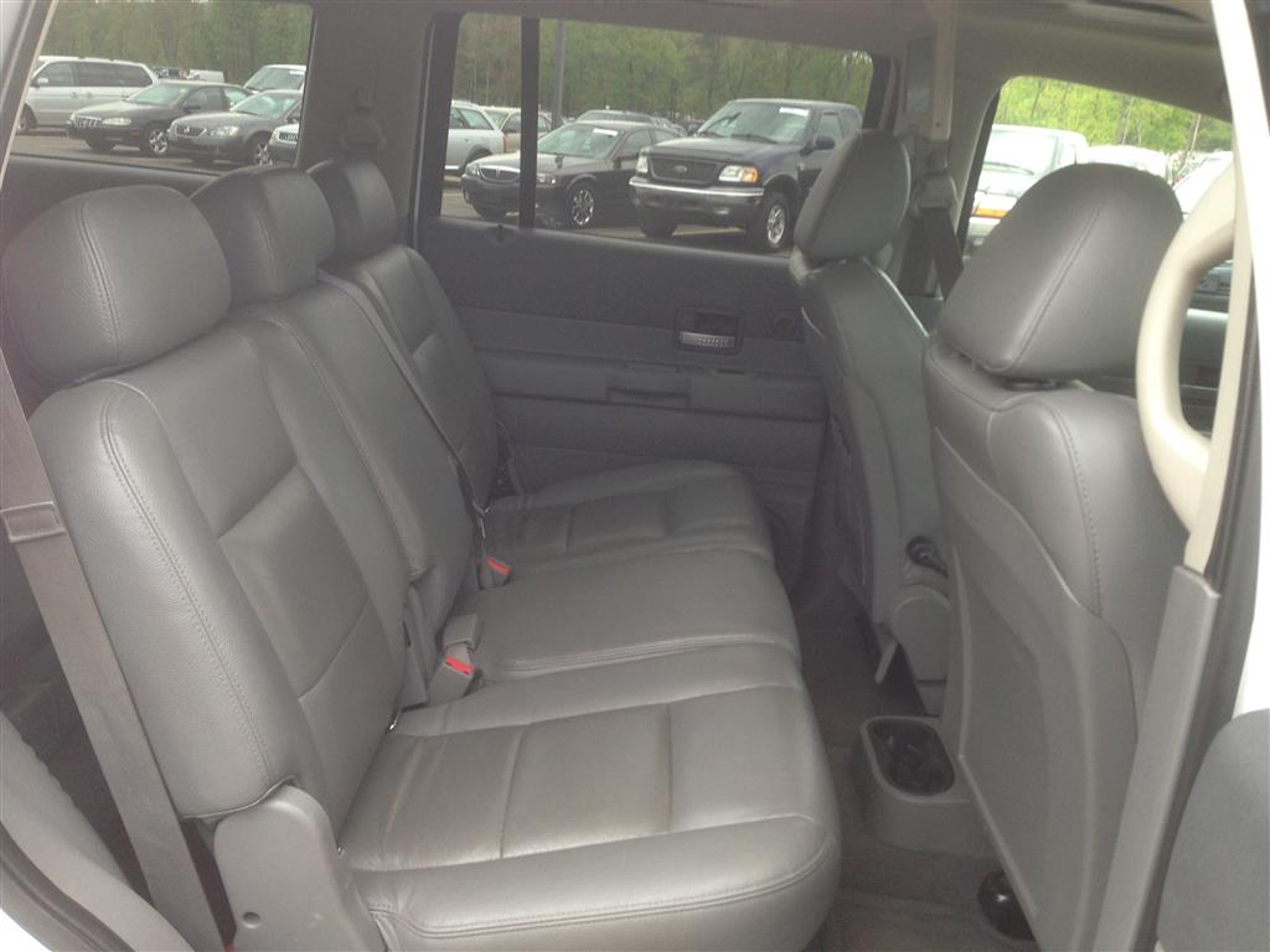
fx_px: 1211
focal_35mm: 33
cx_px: 635
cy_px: 476
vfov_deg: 42.9
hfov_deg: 55.4
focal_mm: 4.13
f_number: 2.4
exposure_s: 1/120
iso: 64
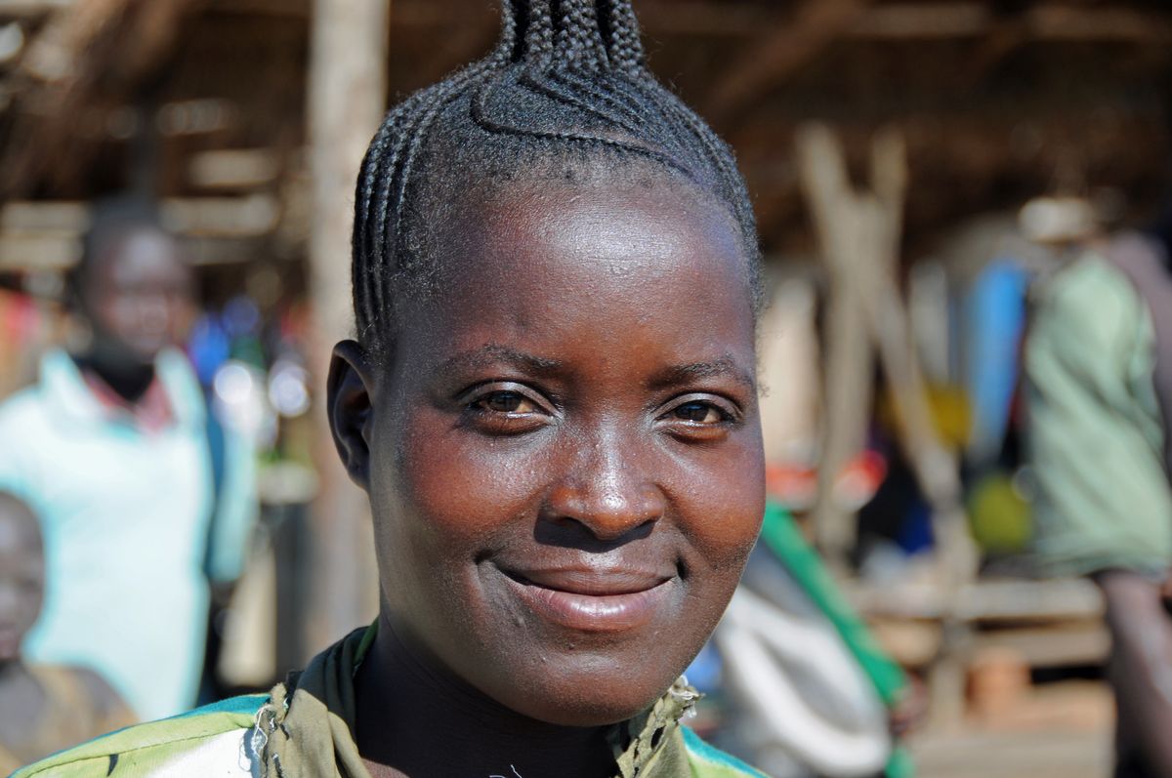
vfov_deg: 11.4
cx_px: 586
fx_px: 3902
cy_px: 389
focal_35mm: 120
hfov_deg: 17.1
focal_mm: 80
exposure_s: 1/160
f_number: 6.3
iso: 200
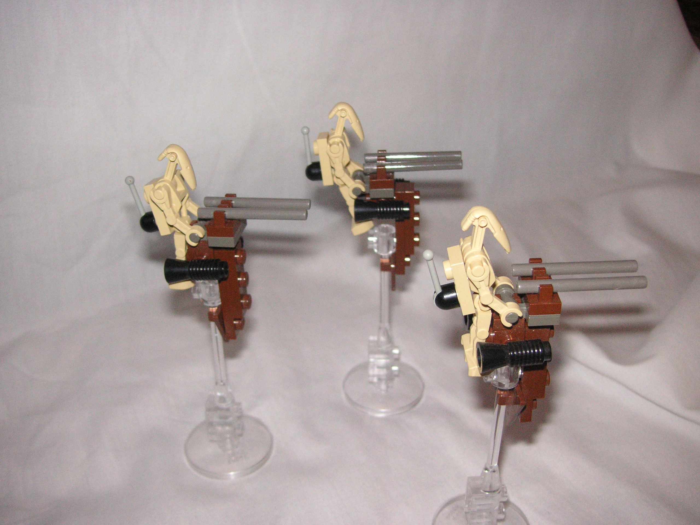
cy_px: 262
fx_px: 748
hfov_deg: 50.1
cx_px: 350
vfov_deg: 38.7
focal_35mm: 37
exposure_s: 1/45
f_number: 6.7
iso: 160
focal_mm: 6.1
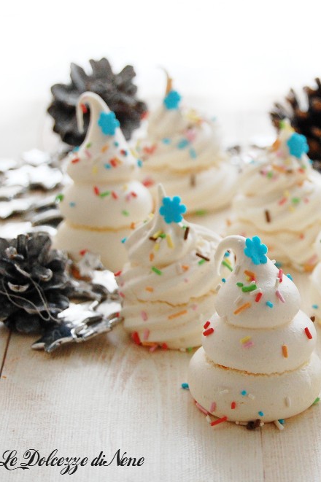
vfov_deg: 17.4
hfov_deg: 11.5
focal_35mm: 118
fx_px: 1580
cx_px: 292
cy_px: 240
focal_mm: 52
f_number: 5.6
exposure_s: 1/15
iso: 800
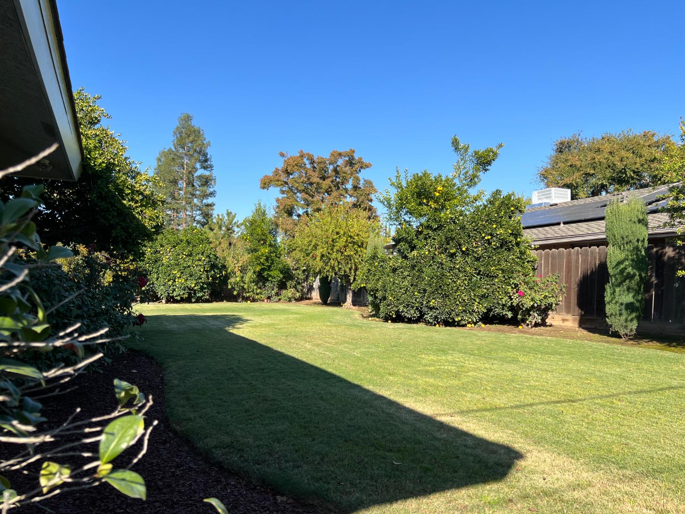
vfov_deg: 53.1
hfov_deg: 67.3
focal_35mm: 26
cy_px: 257
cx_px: 342
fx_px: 515
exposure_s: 1/2632
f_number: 1.5
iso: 50
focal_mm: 5.7
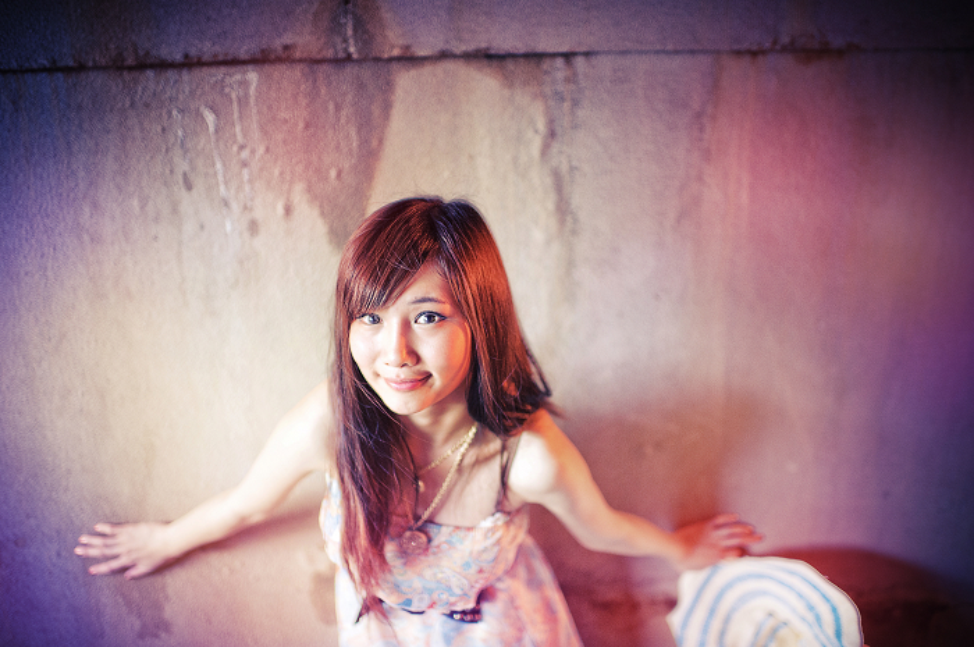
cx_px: 487
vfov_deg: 37.8
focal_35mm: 35
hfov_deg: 54.5
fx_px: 946
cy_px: 324
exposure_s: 1/320
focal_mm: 35
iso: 1000
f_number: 1.4
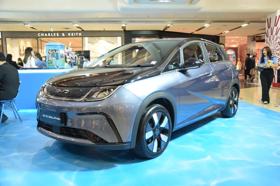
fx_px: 257
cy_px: 93
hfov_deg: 57.2
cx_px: 140
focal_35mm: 33
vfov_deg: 40.0
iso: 2000
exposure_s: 1/125
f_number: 4.5
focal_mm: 22
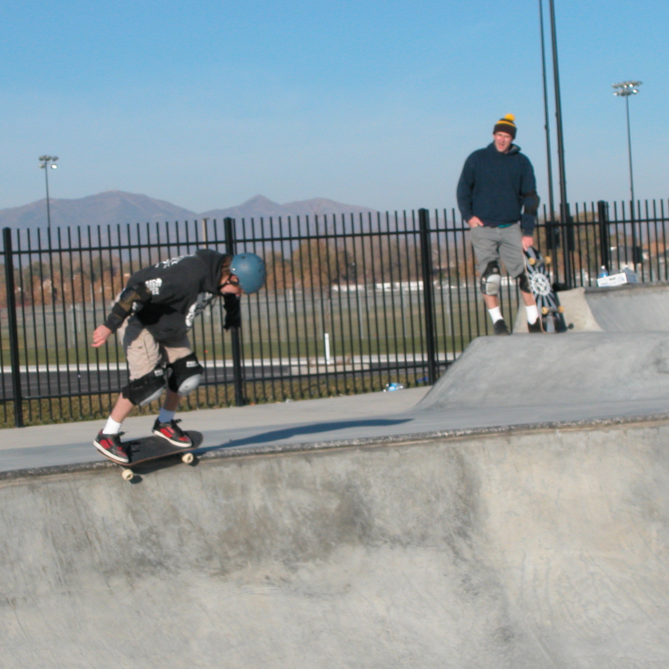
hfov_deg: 15.1
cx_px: 258
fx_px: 2515
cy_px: 366
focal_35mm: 115
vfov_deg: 15.2
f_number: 7.6
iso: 100
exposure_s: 1/419
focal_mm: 21.4
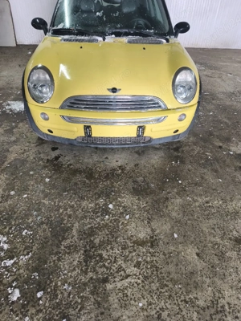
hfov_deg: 58.9
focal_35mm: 23
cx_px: 120
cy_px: 160
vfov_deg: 73.9
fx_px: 214
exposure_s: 1/33.3
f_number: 1.65
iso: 1000
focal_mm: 6.18
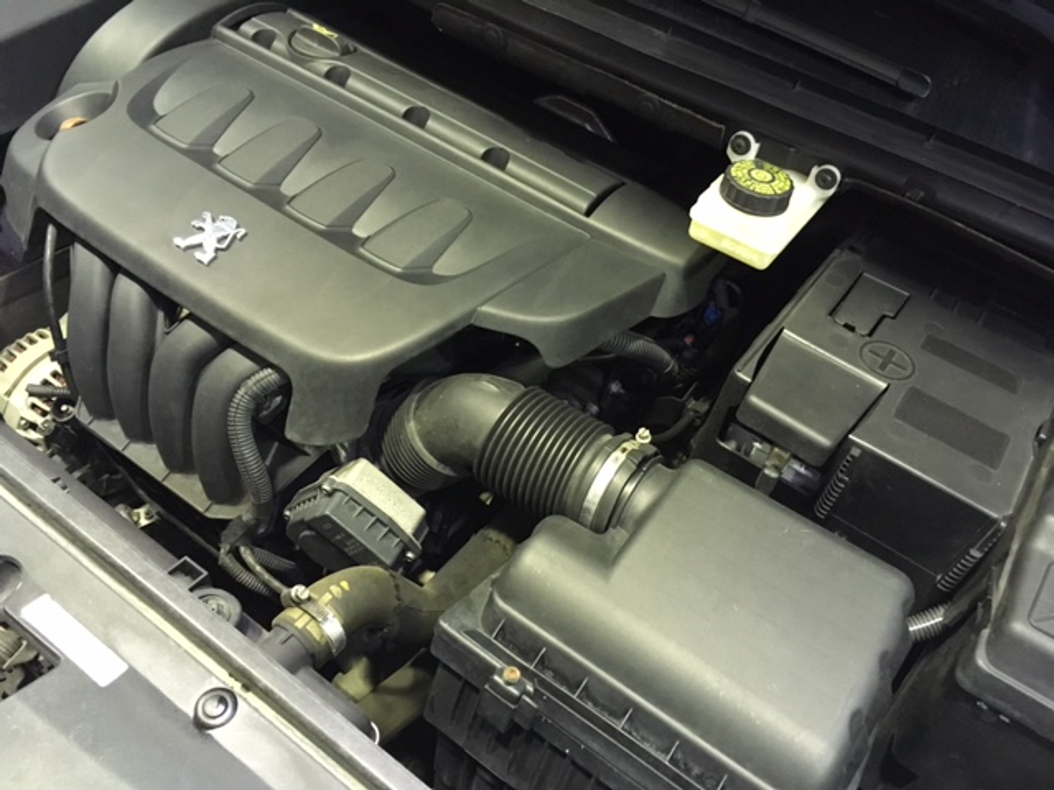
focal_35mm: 29
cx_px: 527
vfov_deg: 48.2
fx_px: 883
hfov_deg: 61.7
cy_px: 395
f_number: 2.2
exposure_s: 1/17
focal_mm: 4.15
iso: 250
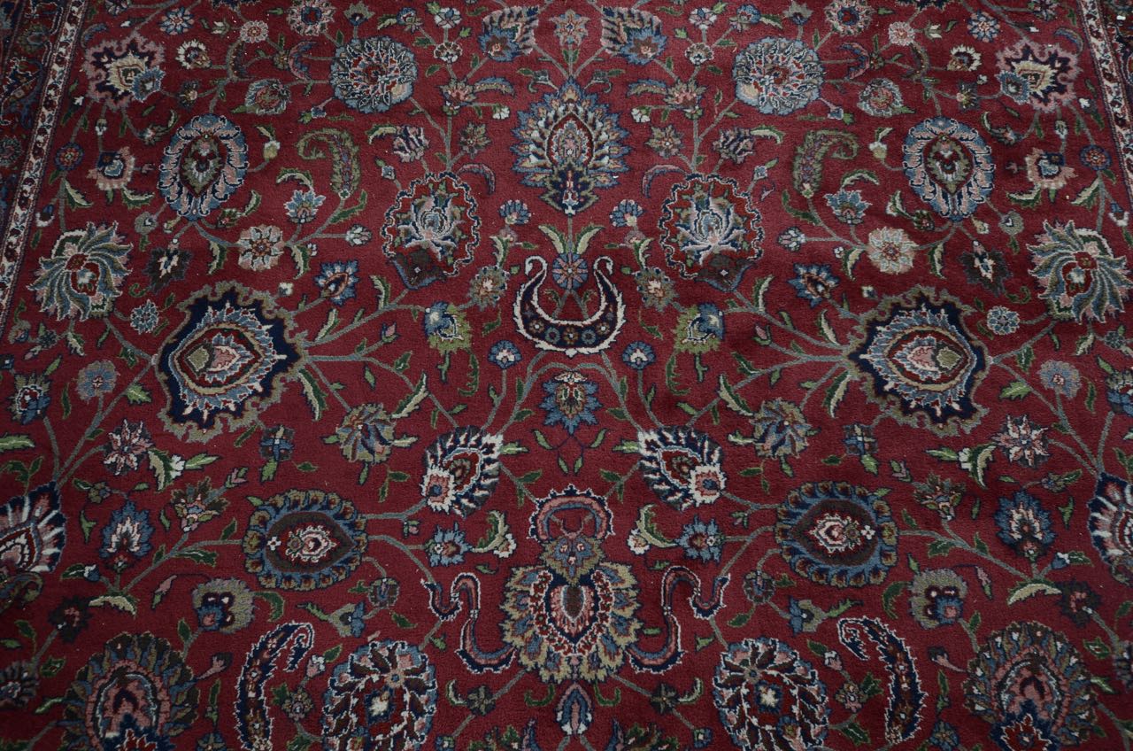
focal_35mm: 24
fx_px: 754
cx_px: 566
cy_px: 376
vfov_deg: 52.9
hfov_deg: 73.8
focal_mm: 16
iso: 100
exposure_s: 1/125
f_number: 8
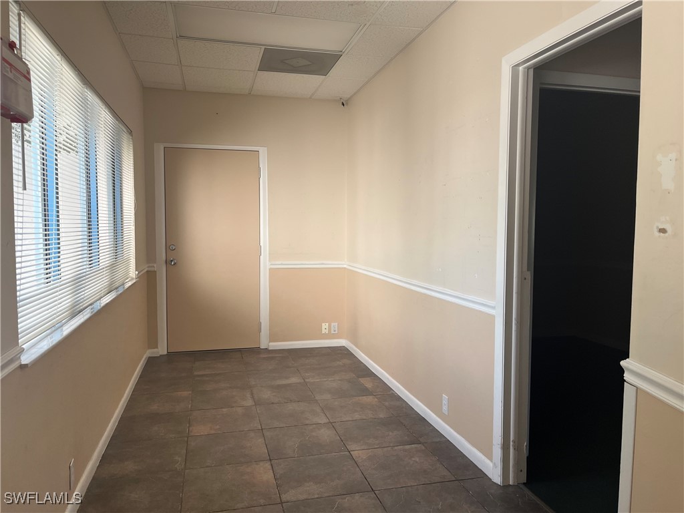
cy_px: 256
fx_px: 514
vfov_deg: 53.1
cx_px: 342
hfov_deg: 67.3
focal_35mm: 26
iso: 100
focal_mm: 5.1
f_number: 1.6
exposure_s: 1/122
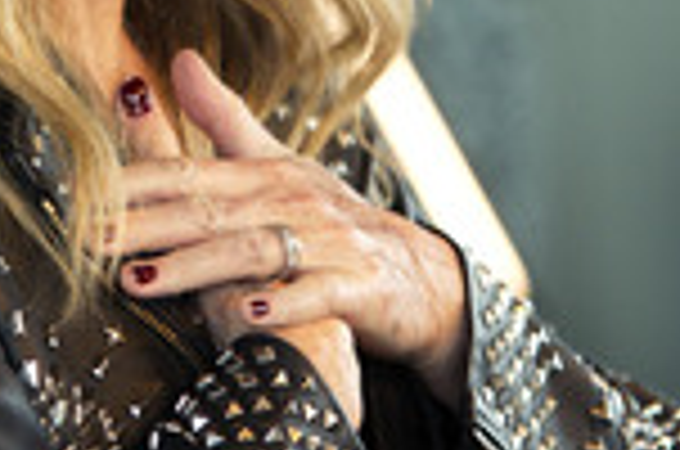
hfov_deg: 5.7
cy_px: -166
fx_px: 6767
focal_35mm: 359
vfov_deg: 3.8
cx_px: 187
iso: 1600
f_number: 3.5
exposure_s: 1/200
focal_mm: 120
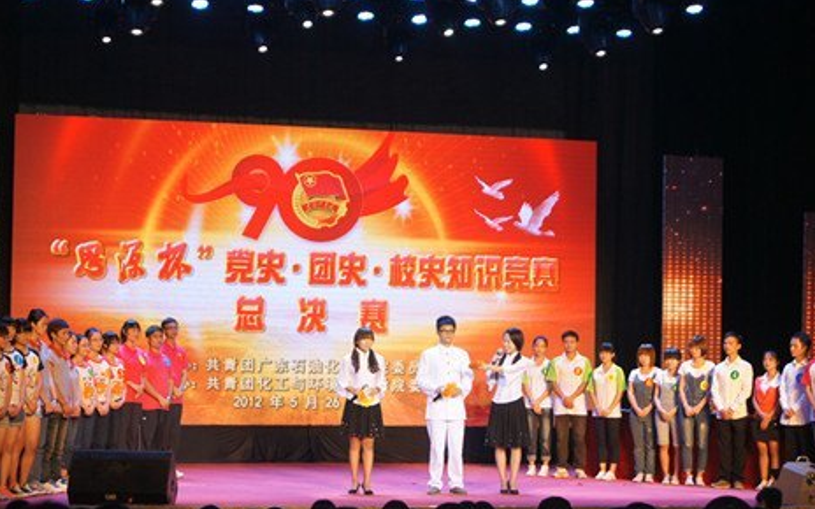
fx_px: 2011
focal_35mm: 91
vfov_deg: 14.4
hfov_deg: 22.9
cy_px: 286
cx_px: 402
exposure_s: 1/80
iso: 800
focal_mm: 55
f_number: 5.6
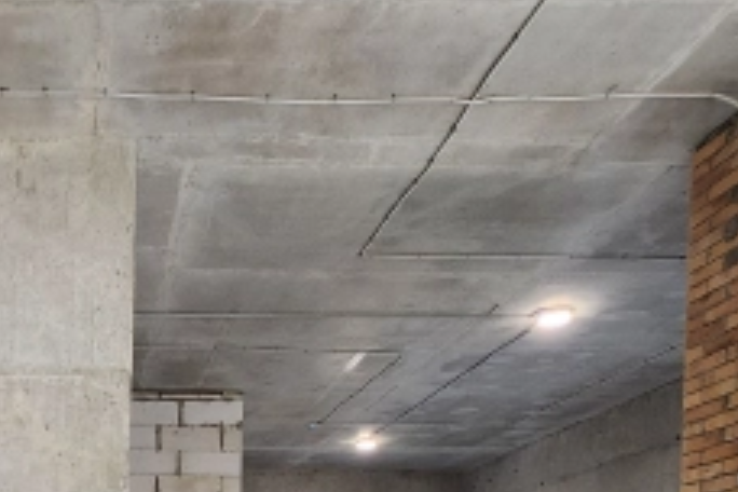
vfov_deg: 29.2
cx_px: 45
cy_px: 638
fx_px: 758
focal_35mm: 37
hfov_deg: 45.8
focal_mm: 1.74
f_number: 2.2
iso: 80
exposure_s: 1/50
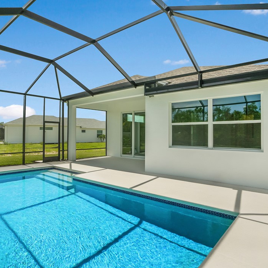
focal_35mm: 21
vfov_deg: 72.1
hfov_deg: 71.2
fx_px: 184
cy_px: 132
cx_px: 104
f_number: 8
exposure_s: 1/640
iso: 2000
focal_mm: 16
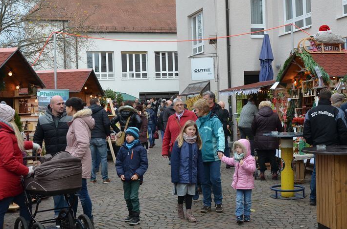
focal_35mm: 55
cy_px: 102
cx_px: 201
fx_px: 529
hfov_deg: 36.2
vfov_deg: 24.5
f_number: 5.6
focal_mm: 26
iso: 280
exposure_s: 1/125
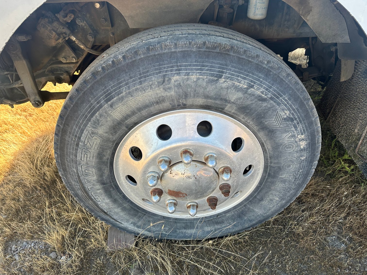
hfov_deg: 71.6
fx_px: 254
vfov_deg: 56.8
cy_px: 138
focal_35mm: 24
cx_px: 184
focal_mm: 6.86
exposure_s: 1/404
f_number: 1.78
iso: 80
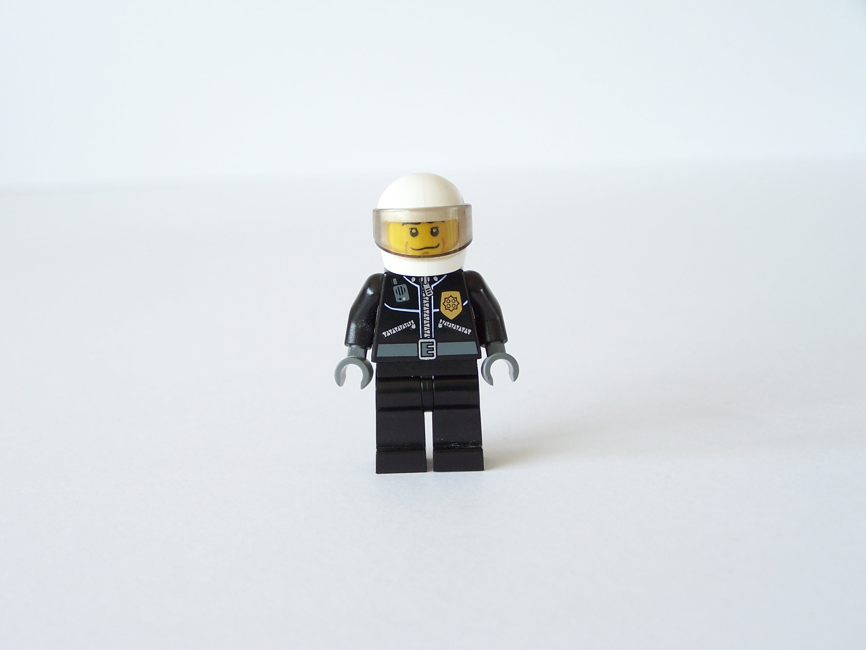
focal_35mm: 67
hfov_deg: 29.0
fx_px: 1676
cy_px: 325
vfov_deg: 21.9
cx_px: 433
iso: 80
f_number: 3.2
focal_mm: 11.1
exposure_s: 1/30
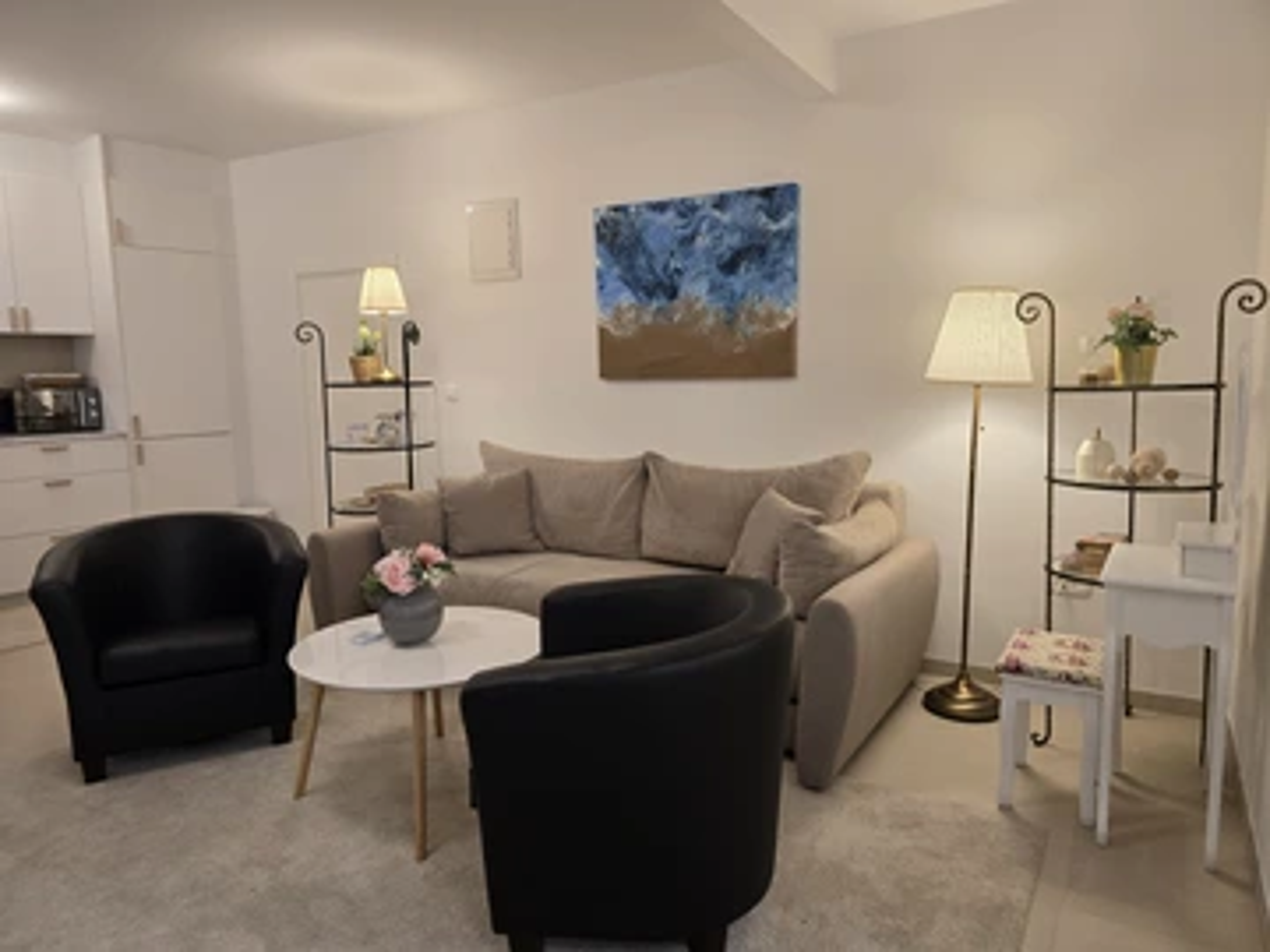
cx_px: 635
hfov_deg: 73.9
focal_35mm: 23
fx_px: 844
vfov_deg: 58.9
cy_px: 476
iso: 200
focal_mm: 6.3
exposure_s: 1/100
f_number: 1.7
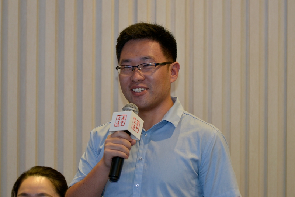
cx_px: 148
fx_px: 1557
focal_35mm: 190
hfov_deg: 10.8
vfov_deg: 7.2
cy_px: 98
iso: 1000
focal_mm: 190
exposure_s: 1/125
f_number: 3.5
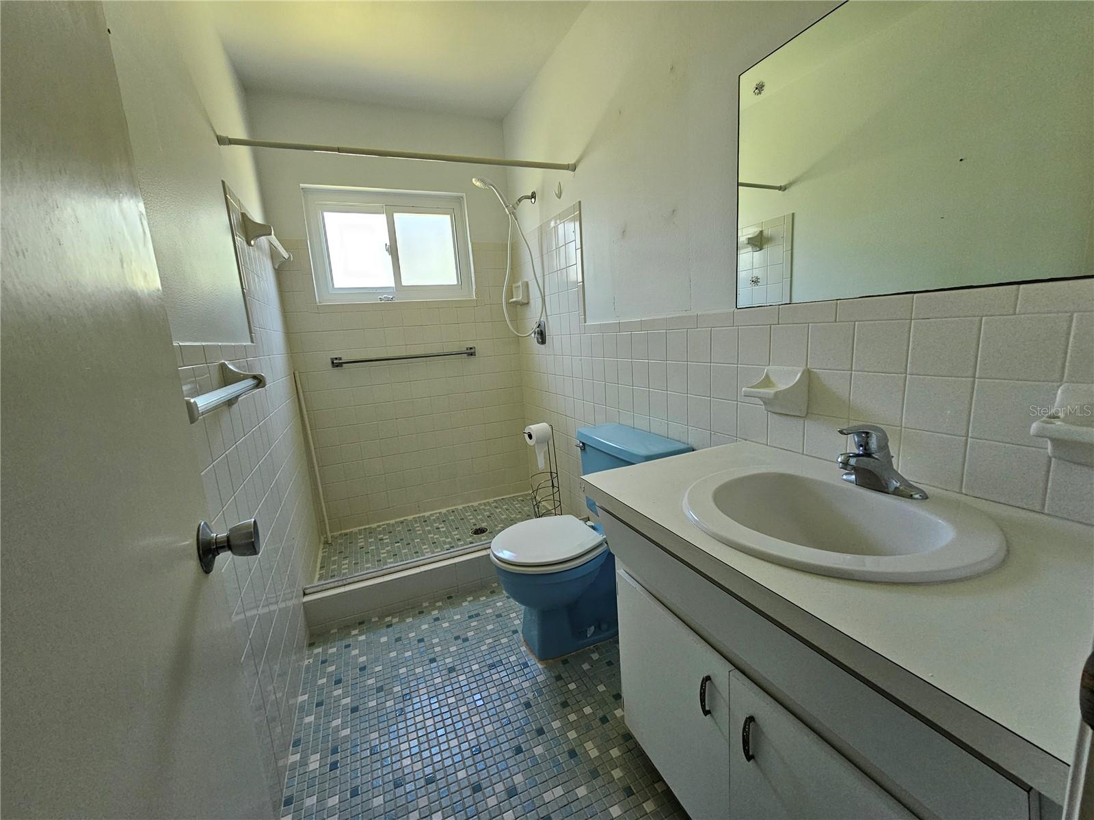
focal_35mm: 13
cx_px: 547
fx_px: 411
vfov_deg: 89.9
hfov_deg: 106.2
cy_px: 410
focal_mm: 2.2
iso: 250
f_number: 2.2
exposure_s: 1/60
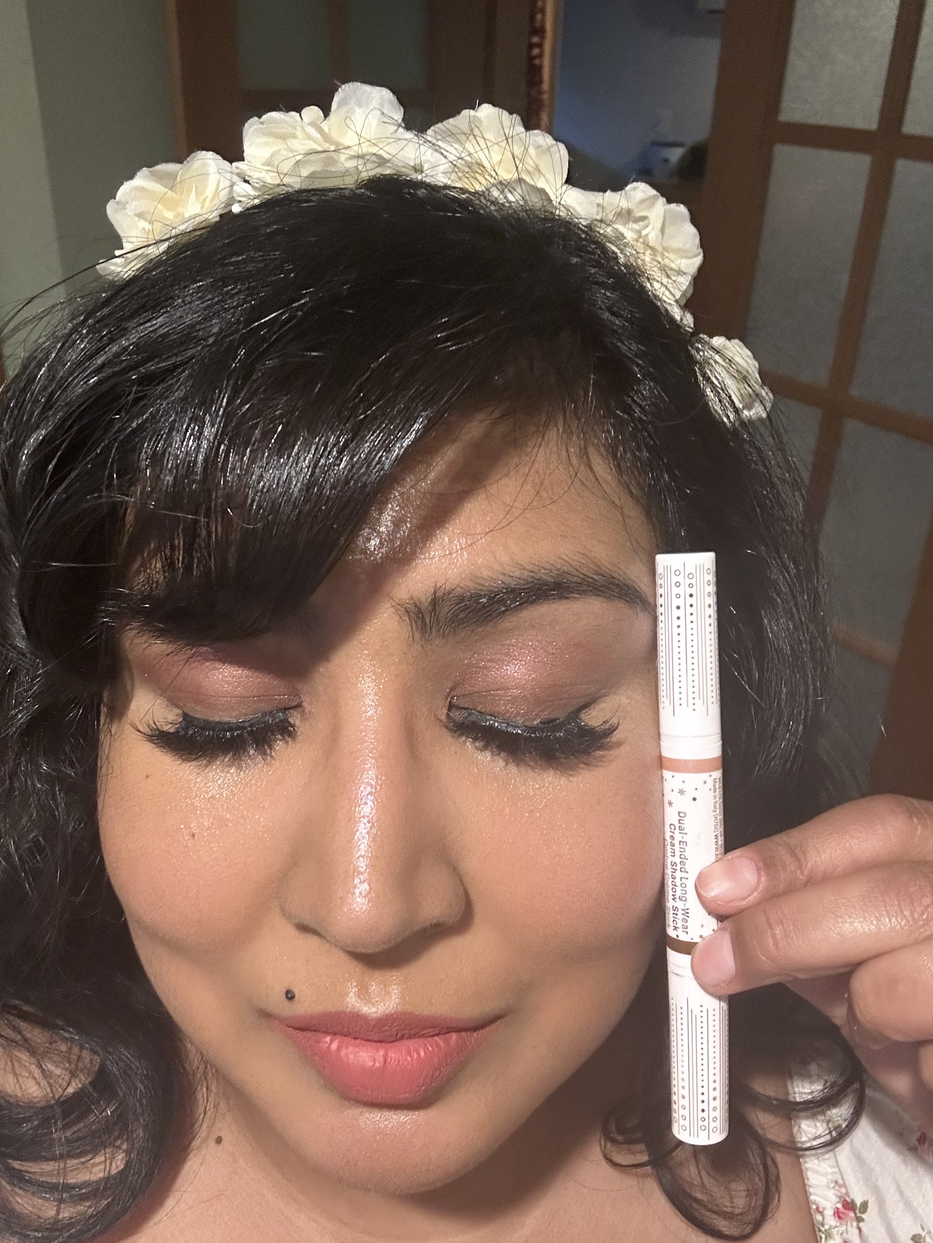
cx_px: 466
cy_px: 622
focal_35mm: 30
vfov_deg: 60.0
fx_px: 1078
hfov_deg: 46.8
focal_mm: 2.69
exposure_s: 1/40
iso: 320
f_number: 1.9
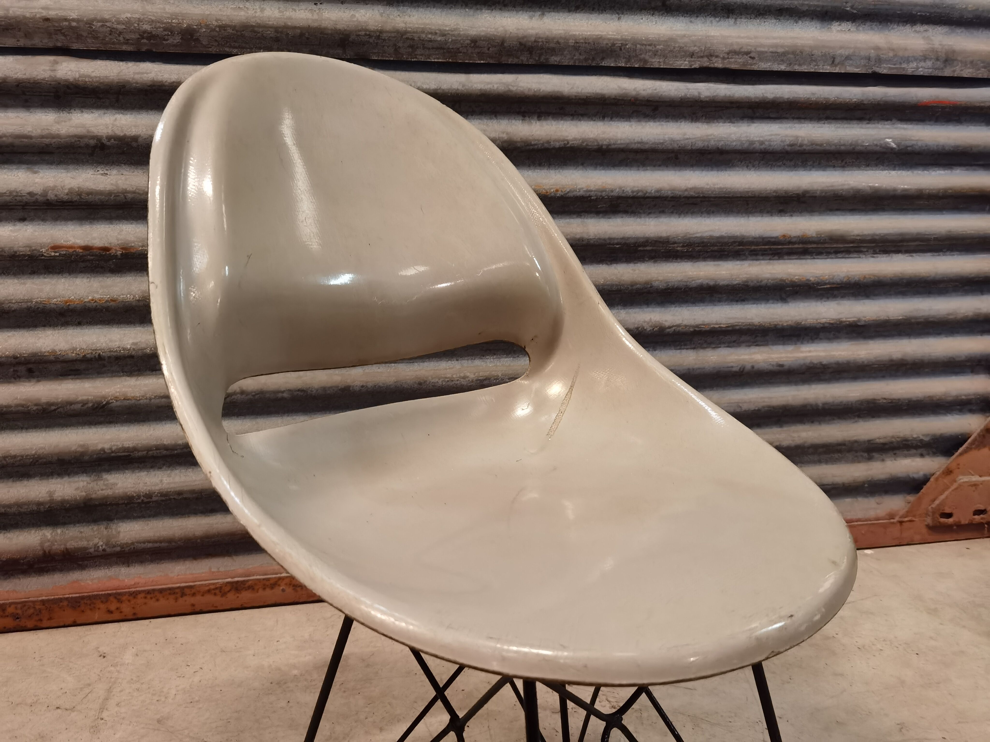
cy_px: 371
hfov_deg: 61.7
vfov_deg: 48.2
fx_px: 829
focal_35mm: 29
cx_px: 495
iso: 640
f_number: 1.9
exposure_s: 1/25
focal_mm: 6.71
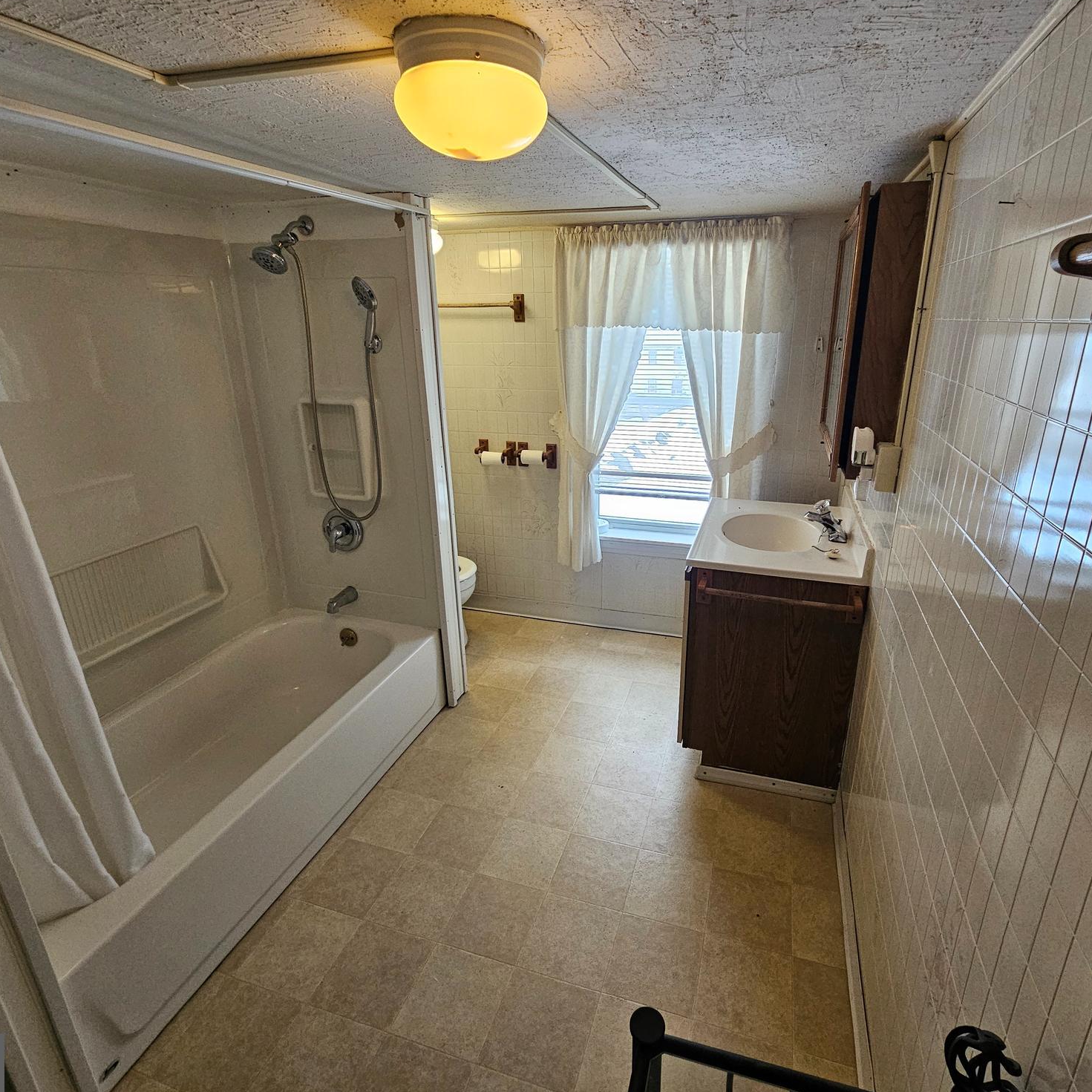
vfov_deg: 87.4
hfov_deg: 87.3
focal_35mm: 16
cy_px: 524
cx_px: 579
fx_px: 571
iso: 320
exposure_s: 1/60
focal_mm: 2.2
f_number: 2.2
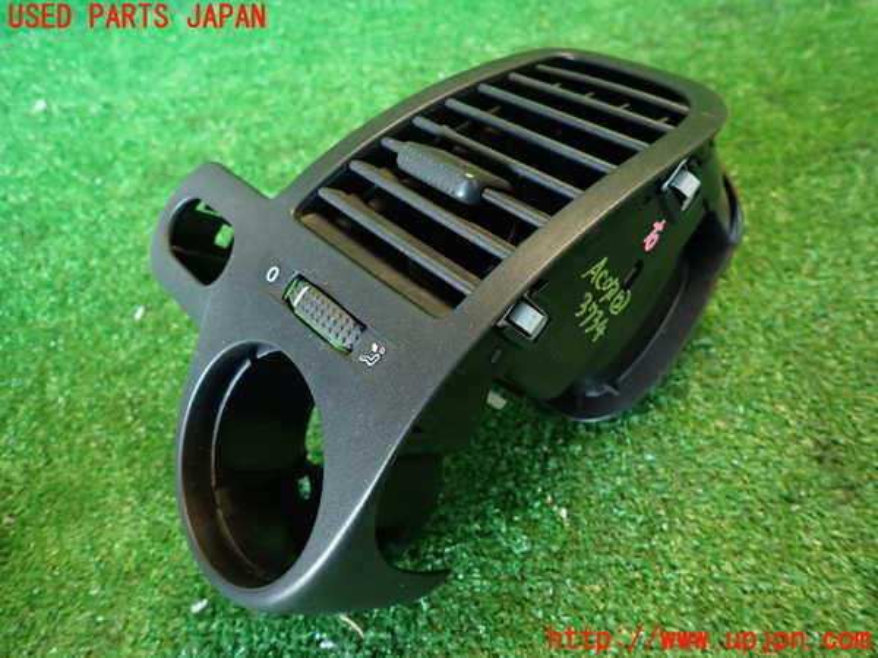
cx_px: 439
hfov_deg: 69.4
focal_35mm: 25
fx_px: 634
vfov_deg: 54.9
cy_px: 329
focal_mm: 4.5
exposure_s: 1/30
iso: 320
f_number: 2
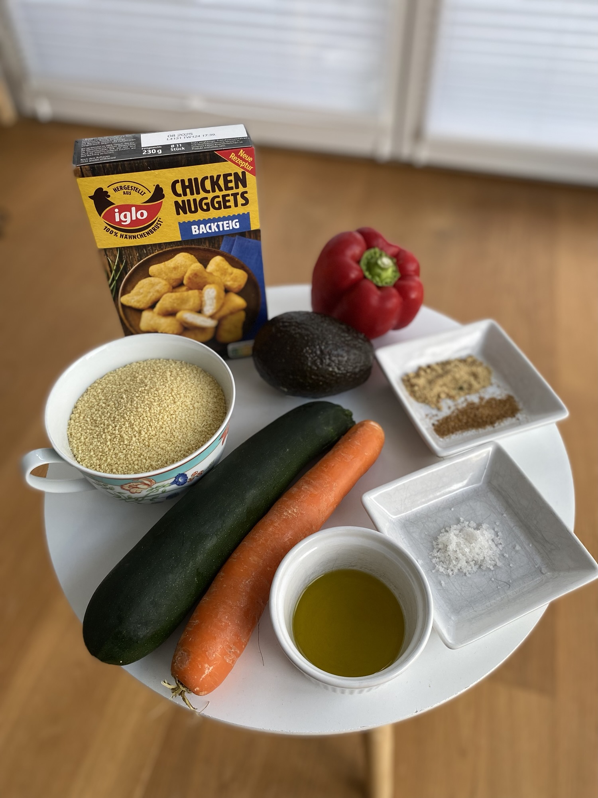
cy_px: 399
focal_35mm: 26
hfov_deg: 53.1
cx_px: 299
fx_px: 599
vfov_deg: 67.3
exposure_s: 1/50
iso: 80
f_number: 1.8
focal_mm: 4.25
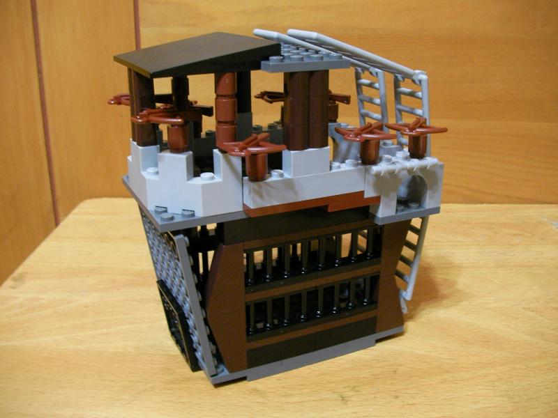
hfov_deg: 49.0
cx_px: 279
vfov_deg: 37.7
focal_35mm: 38
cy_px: 209
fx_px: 613
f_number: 3.5
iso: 200
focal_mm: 6.3
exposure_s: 1/3.2
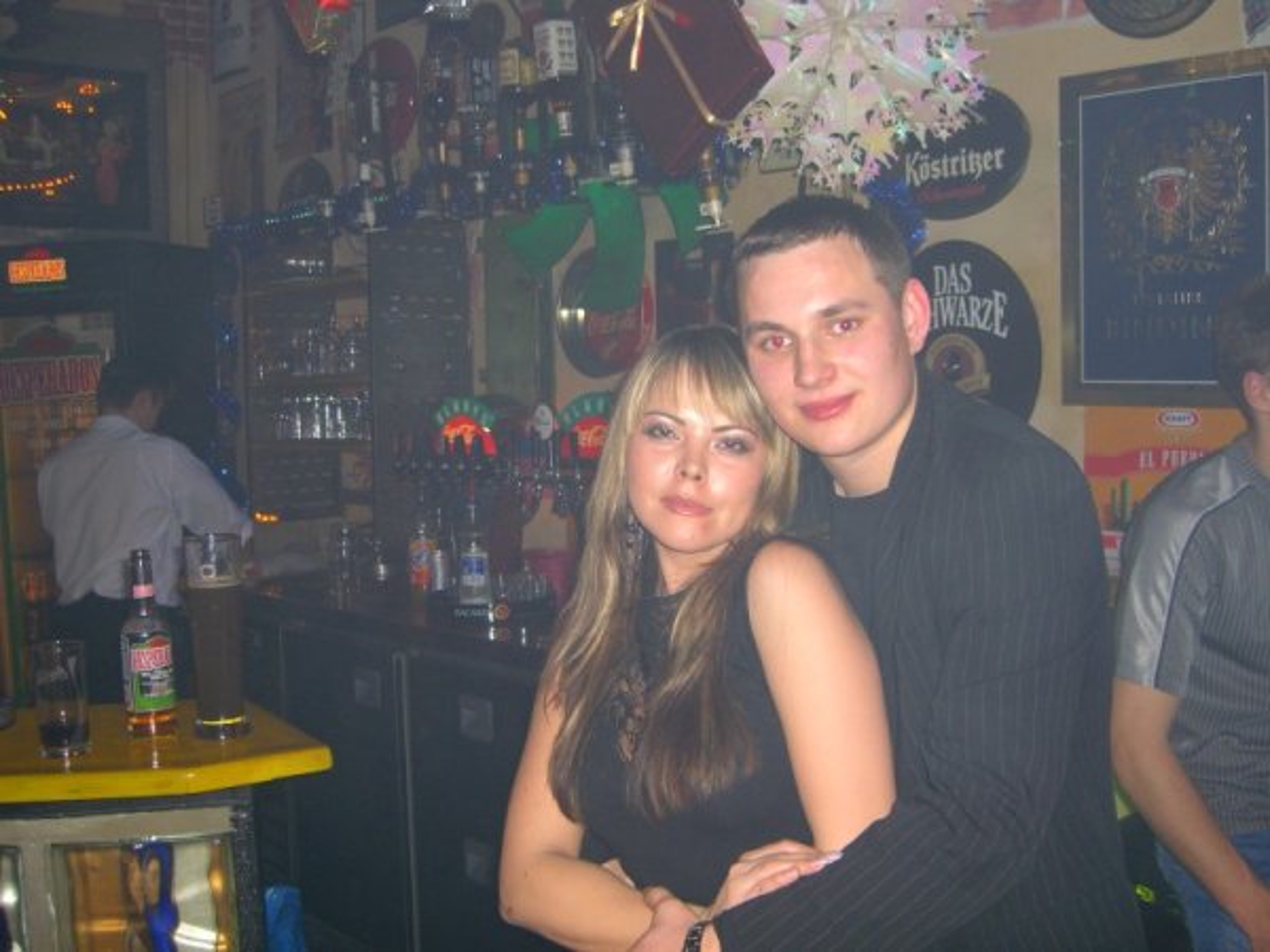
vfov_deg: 37.7
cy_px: 476
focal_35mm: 38
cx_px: 635
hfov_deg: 49.0
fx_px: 1394
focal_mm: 7.9
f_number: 2.8
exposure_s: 1/60
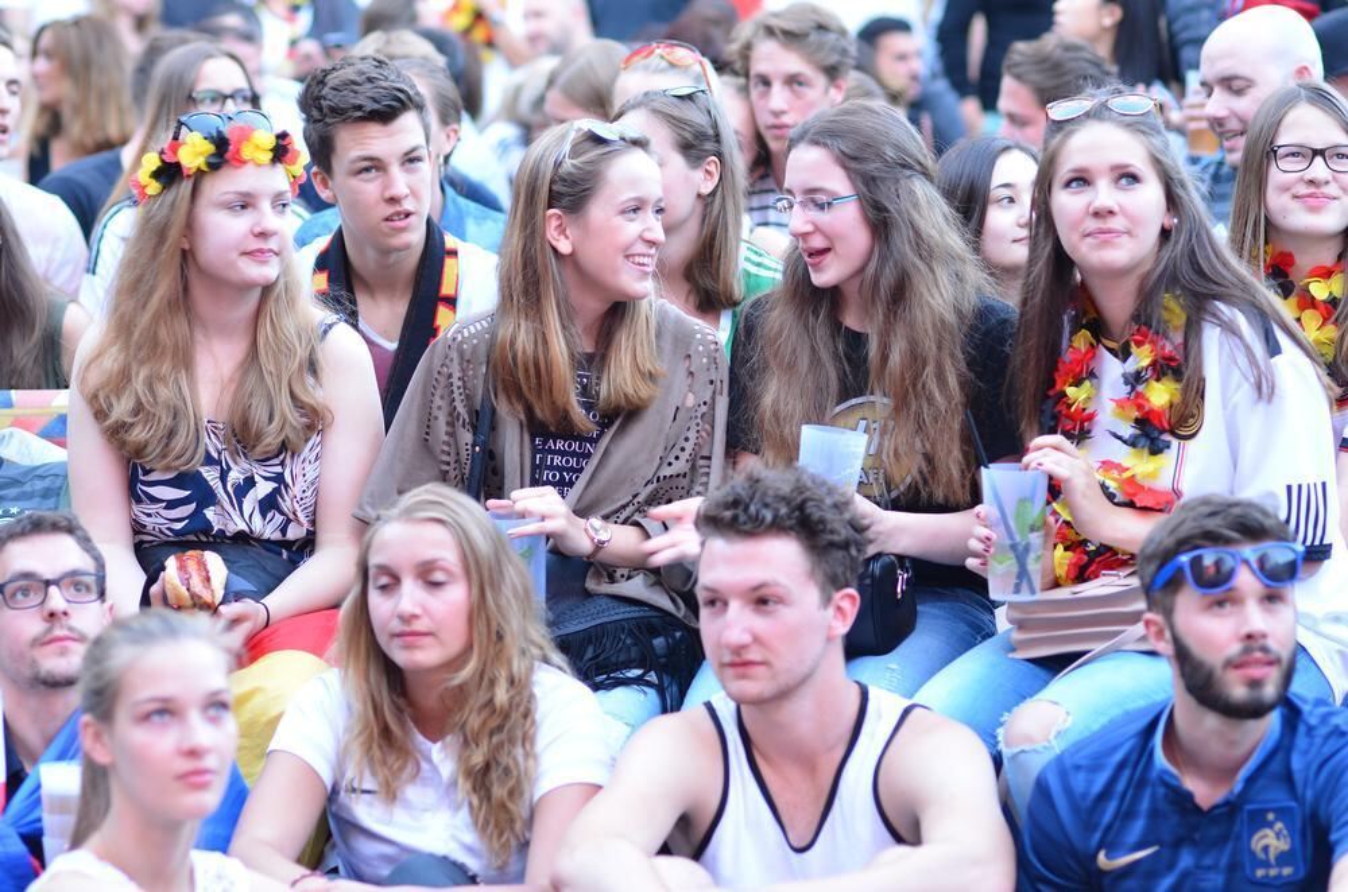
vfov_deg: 10.7
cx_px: 674
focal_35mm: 128
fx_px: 4764
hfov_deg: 16.1
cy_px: 446
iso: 400
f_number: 2.8
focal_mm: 85
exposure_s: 1/80
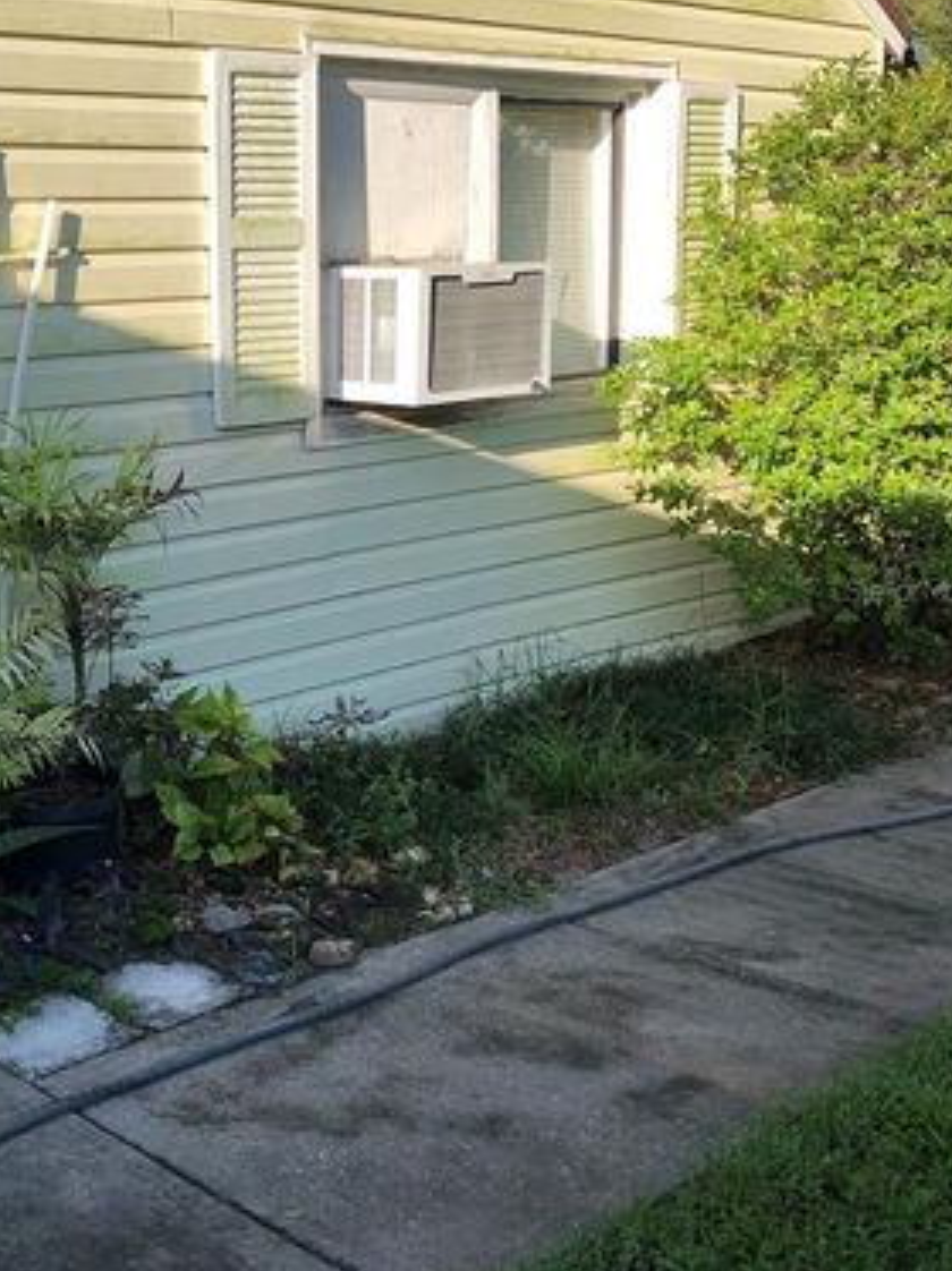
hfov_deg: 28.2
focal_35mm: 50
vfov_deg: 38.2
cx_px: 129
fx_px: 1836
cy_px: 590
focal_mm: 3.99
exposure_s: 1/883
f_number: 1.8
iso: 20
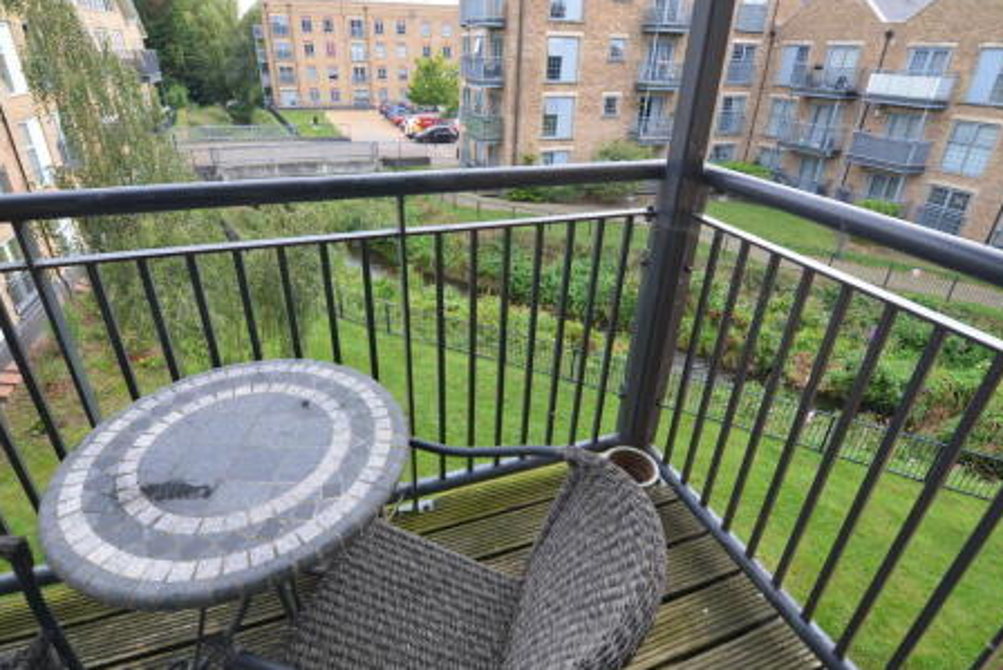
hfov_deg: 91.5
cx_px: 490
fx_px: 489
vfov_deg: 68.8
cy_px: 317
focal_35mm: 18
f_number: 5.6
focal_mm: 11
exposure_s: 1/125
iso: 200
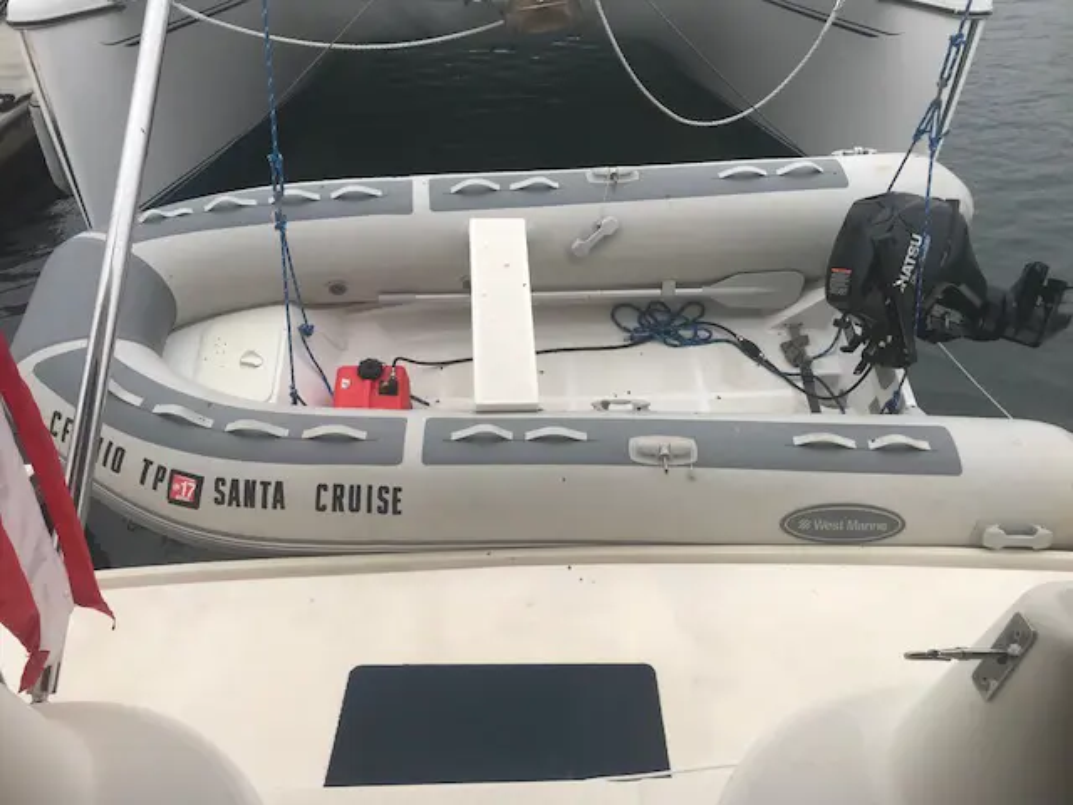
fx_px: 868
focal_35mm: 28
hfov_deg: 63.4
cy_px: 402
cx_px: 536
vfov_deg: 49.7
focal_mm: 3.99
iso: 20
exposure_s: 1/1623
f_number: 1.8
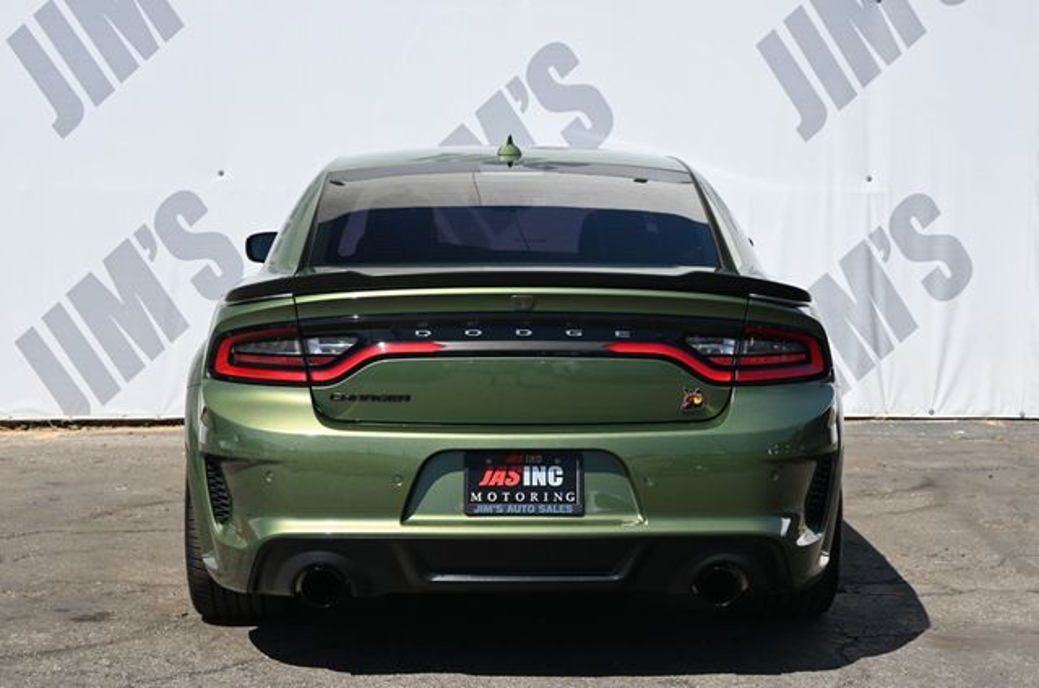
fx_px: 1858
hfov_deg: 31.2
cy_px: 344
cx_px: 520
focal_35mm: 64
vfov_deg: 21.0
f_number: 6
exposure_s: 1/250
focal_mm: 43
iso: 140
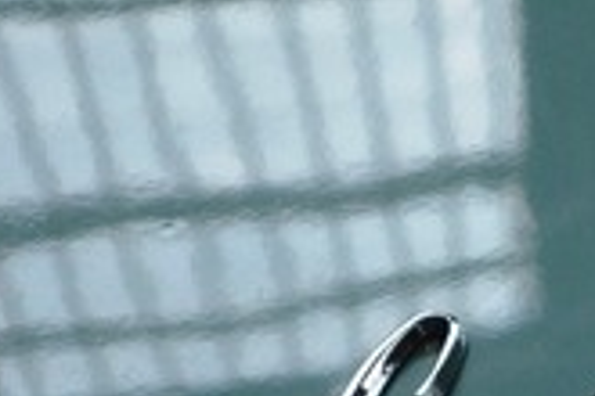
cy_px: 428
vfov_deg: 3.8
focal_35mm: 364
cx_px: 624
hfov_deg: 5.6
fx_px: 6016
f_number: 5.6
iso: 125
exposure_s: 1/100
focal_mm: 37.1
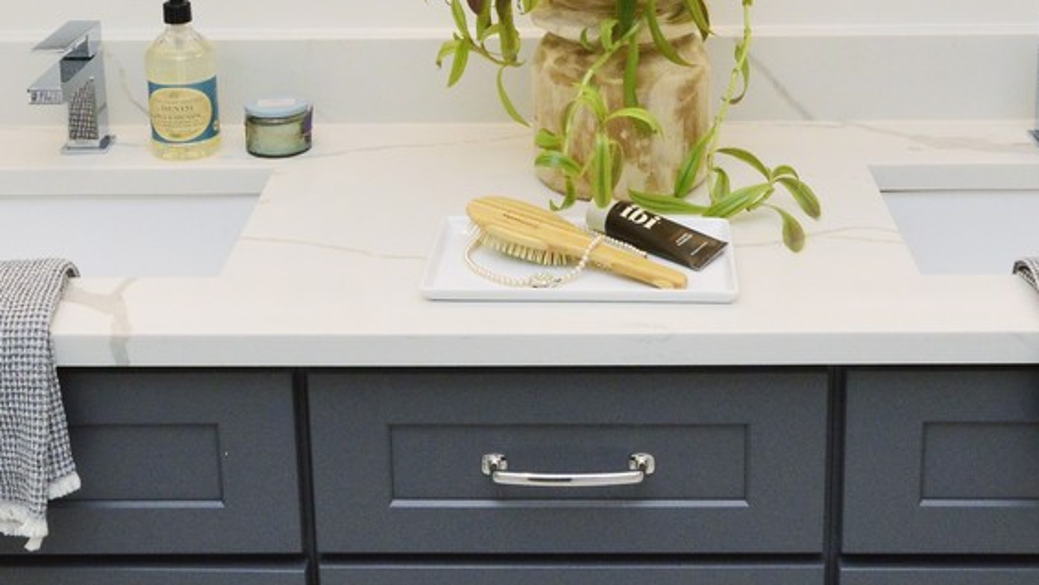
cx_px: 487
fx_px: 1612
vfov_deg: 20.1
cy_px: 33
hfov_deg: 35.7
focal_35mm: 58
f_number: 11
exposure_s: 1/100
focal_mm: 13
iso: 800
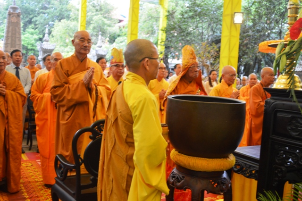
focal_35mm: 36
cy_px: 100
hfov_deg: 53.2
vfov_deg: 36.8
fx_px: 302
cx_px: 151
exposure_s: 1/40
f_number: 4
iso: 400
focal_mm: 24
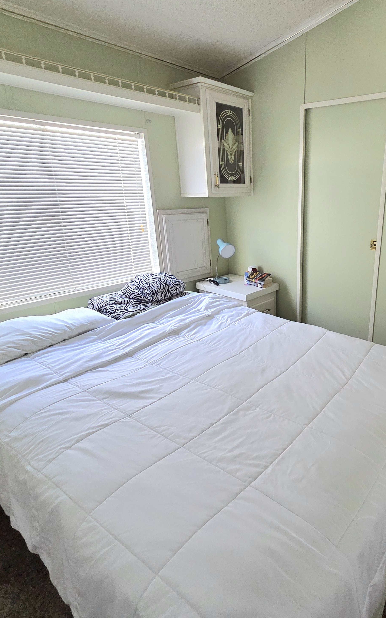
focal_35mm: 19
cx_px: 281
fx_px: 320
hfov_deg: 59.5
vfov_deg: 88.0
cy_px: 303
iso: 320
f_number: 2.2
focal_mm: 2.2
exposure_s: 1/101
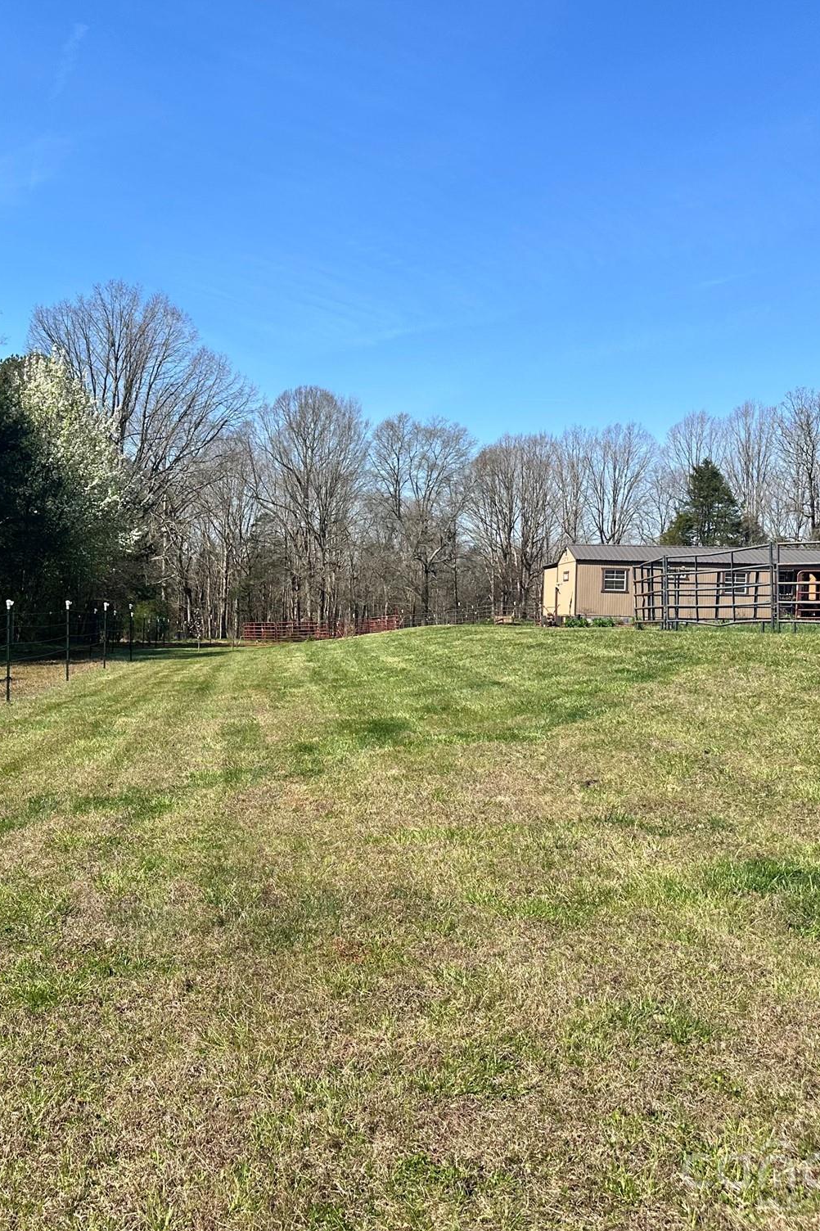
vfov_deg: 55.8
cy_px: 614
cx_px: 306
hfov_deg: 38.6
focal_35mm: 34
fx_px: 1162
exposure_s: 1/3597
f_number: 1.78
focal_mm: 6.86
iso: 80
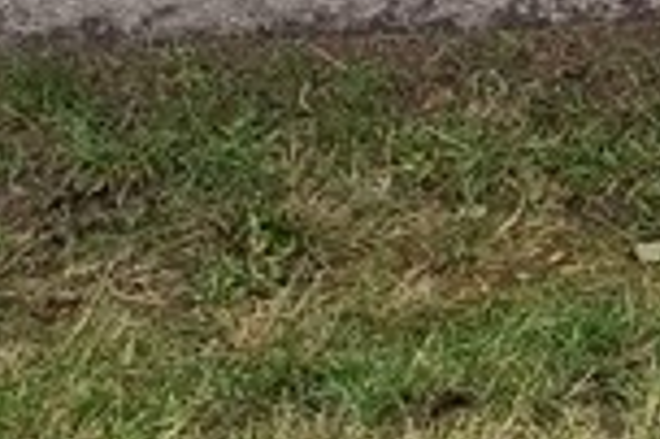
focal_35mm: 175
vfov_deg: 7.1
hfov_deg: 11.5
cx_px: 860
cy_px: -808
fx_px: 3205
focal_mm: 4.65
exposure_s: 1/236
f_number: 1.8
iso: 50
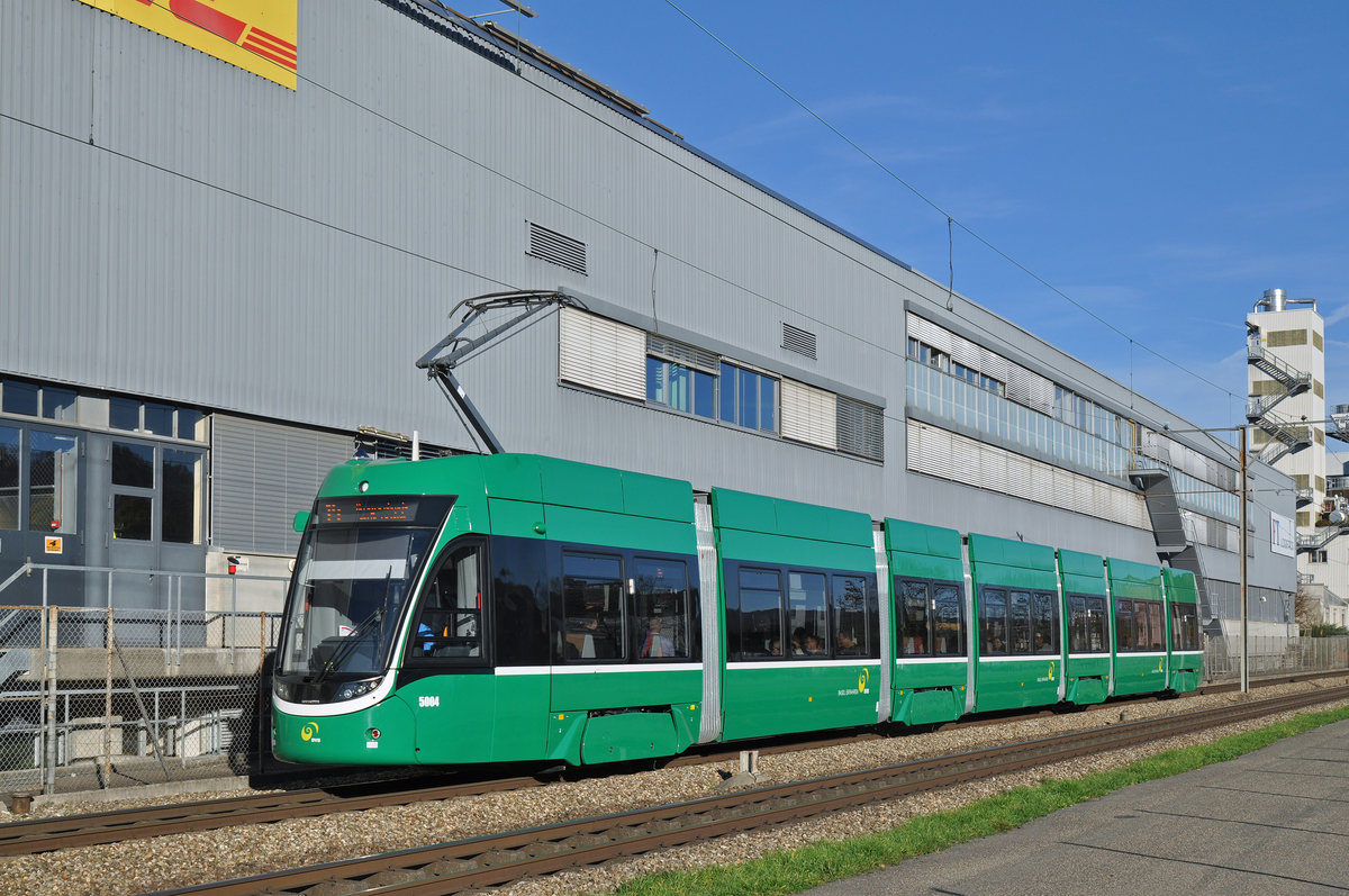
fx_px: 1909
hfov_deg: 38.9
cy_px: 448
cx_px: 674
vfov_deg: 26.4
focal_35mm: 51
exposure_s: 1/1000
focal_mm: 34
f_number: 8
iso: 250
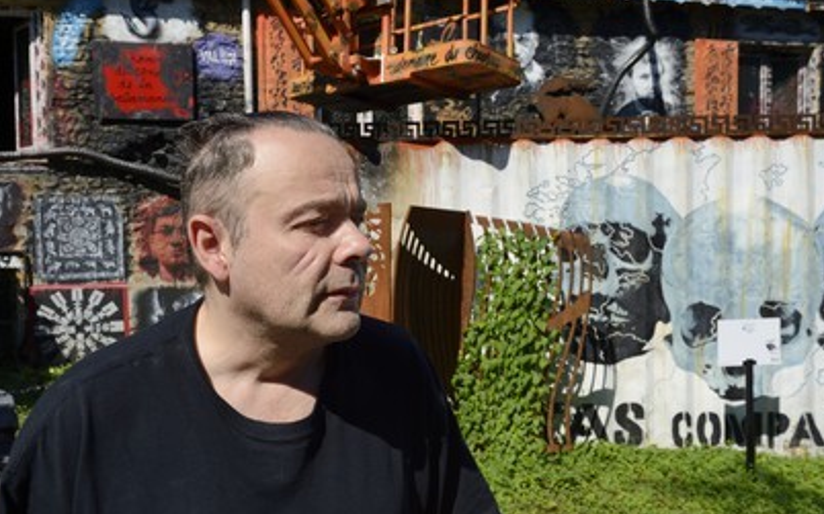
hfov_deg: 58.2
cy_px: 276
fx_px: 741
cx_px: 414
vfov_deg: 38.3
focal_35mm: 33
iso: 200
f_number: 14
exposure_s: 1/200
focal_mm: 31
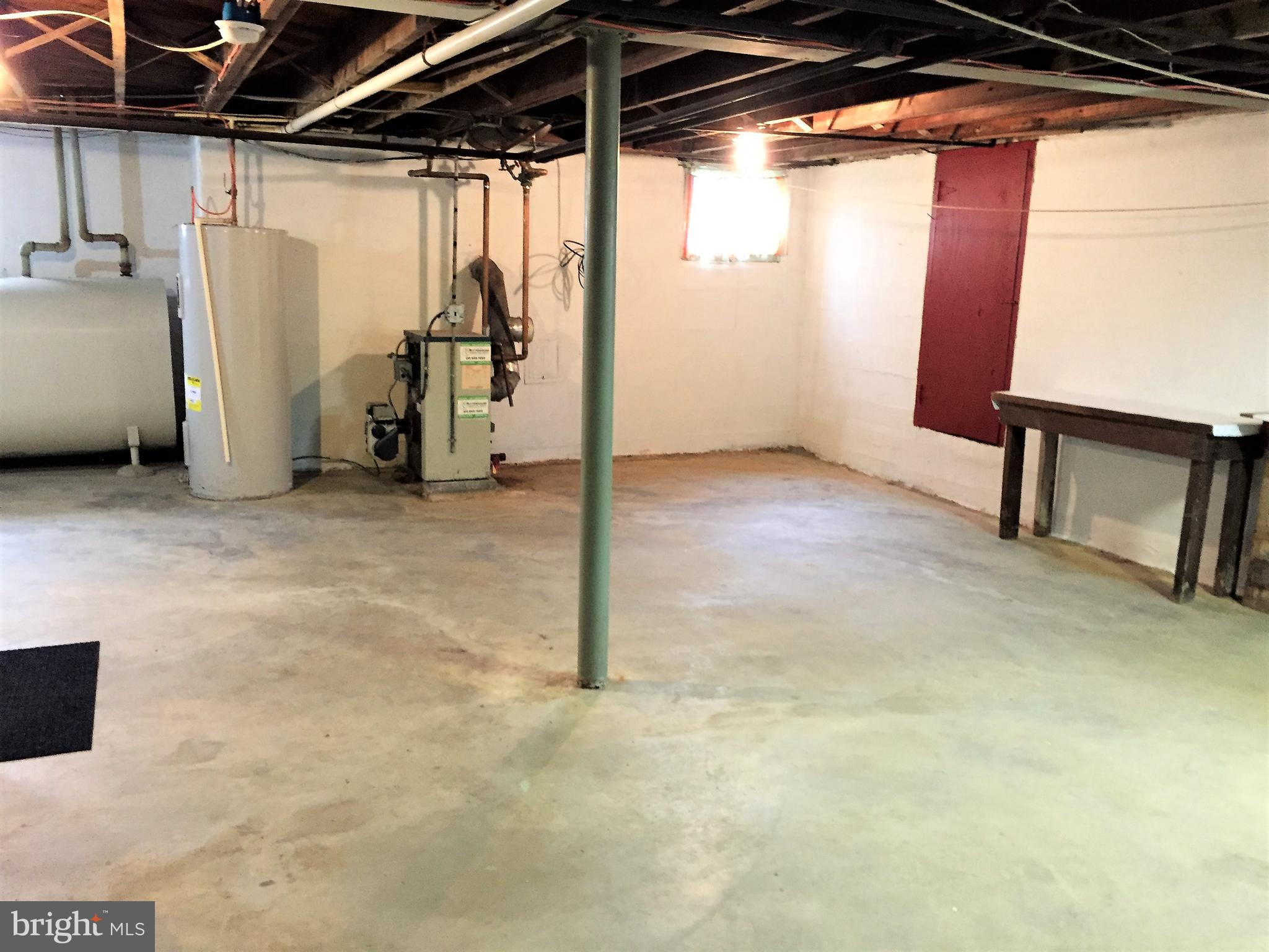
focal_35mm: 29
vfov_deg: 48.2
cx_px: 634
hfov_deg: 61.7
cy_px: 476
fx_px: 1063
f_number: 2.2
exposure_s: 1/17
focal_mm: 4.15
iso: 250
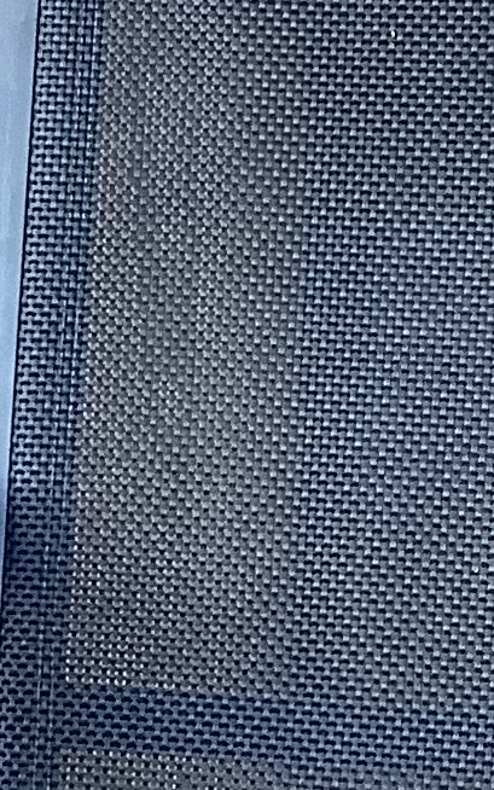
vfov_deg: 12.8
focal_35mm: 164
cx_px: 34
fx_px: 3531
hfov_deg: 8.0
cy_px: 463
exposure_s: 1/120
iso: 100
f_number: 2.4
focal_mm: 3.3
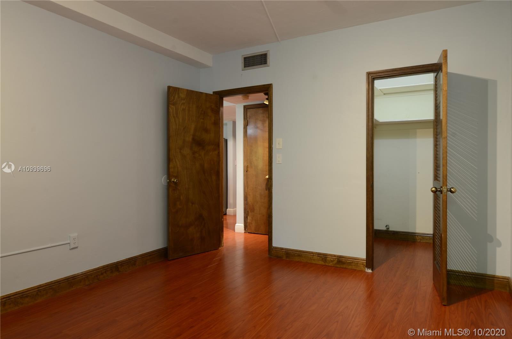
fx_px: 341
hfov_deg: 73.9
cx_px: 256
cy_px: 170
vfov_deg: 52.9
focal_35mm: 24
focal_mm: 16
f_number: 10
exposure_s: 2
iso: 200
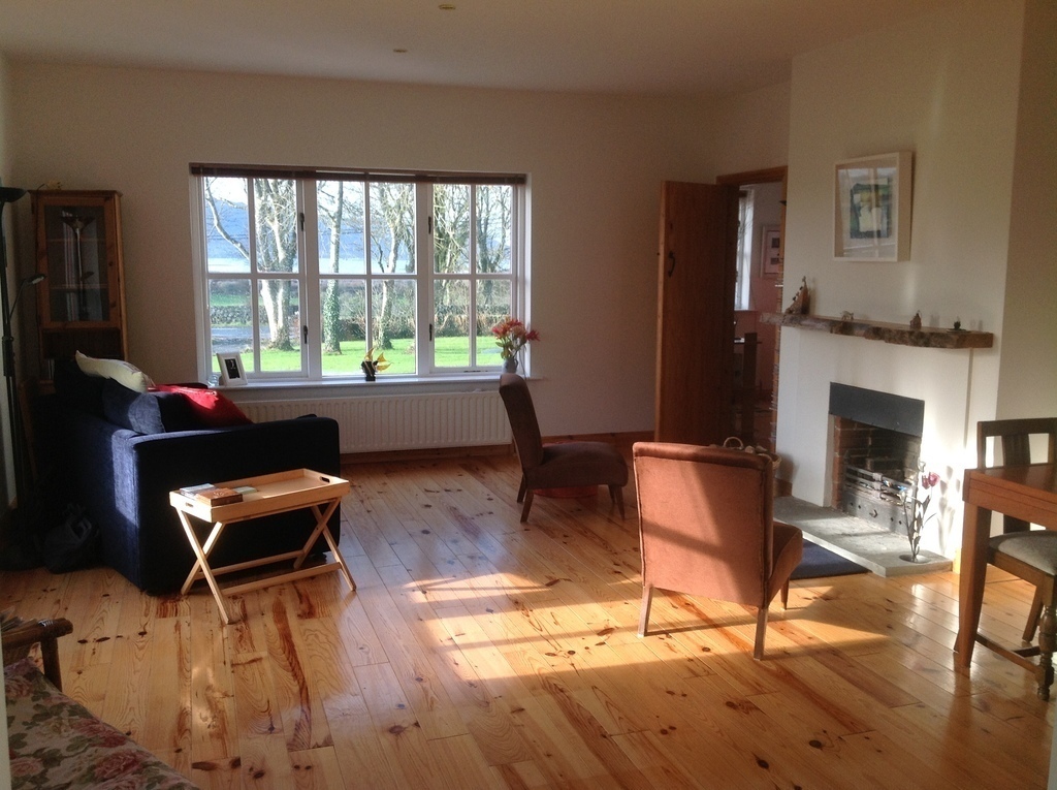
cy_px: 395
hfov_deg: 52.7
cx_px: 528
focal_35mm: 35
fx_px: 1067
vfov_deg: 40.6
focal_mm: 4.28
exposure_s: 1/120
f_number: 2.4
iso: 64
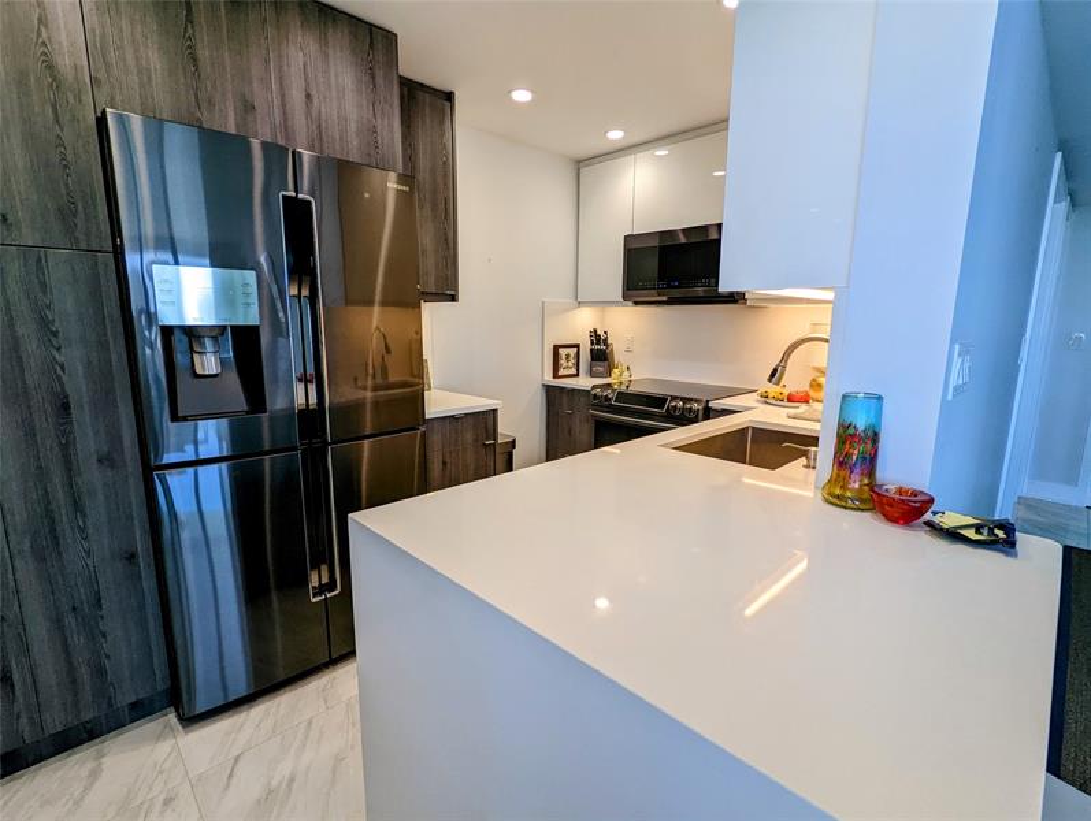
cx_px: 546
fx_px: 505
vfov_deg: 78.2
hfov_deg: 94.4
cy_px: 410
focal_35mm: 16
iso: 72
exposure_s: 1/120
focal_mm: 2.35
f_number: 2.2
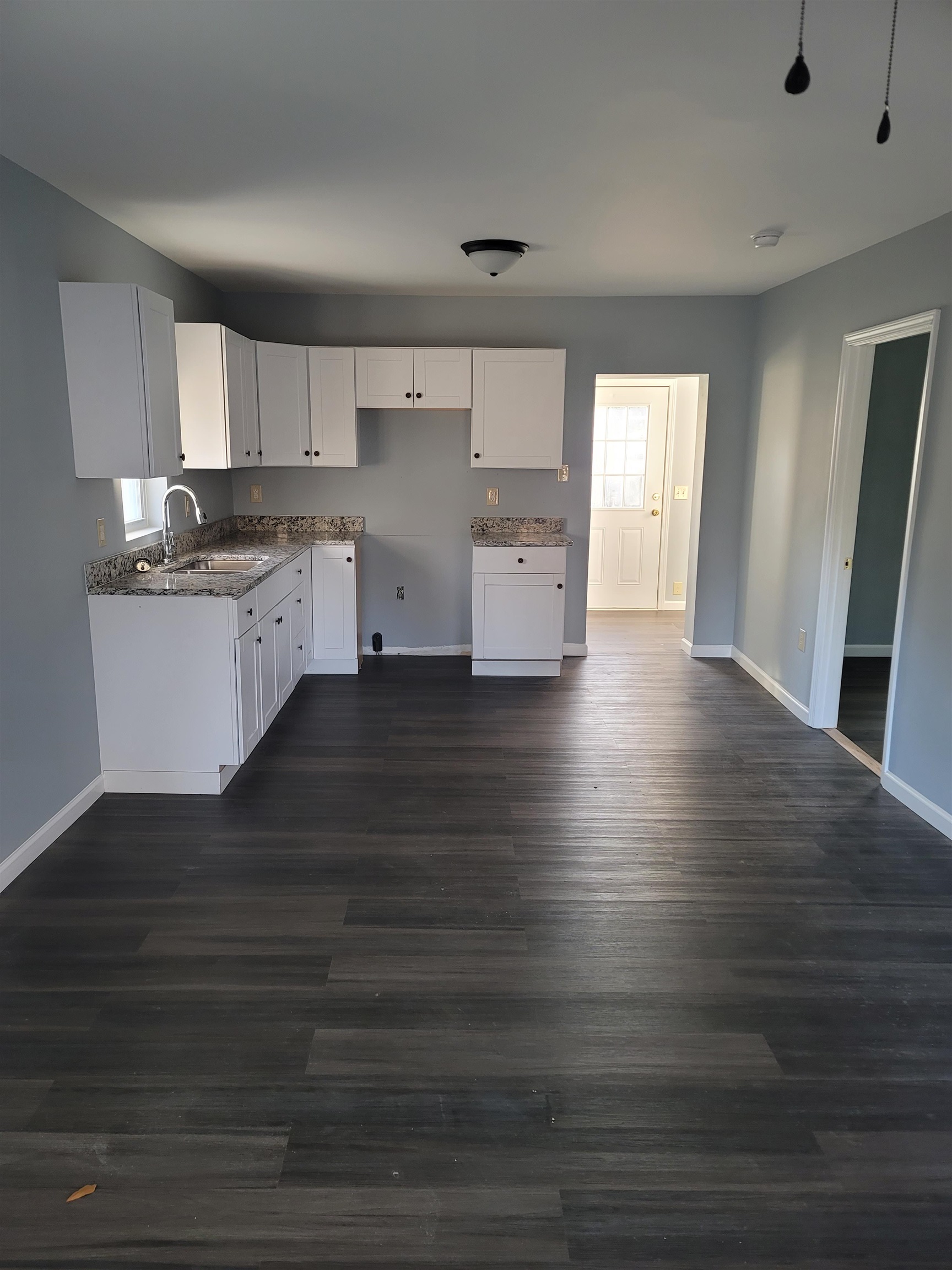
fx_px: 917
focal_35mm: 25
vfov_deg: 69.4
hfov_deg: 54.9
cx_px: 476
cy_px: 635
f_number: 1.8
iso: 320
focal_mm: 7
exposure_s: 1/39
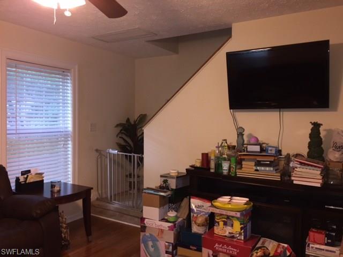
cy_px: 128
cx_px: 172
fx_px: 287
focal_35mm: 29
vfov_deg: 48.2
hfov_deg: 61.7
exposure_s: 1/30
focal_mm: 4.15
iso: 80
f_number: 2.2
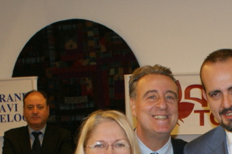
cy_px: 199
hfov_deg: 18.0
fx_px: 721
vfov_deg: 11.9
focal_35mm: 112
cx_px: 208
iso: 400
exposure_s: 1/60
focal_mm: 26
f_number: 5.6
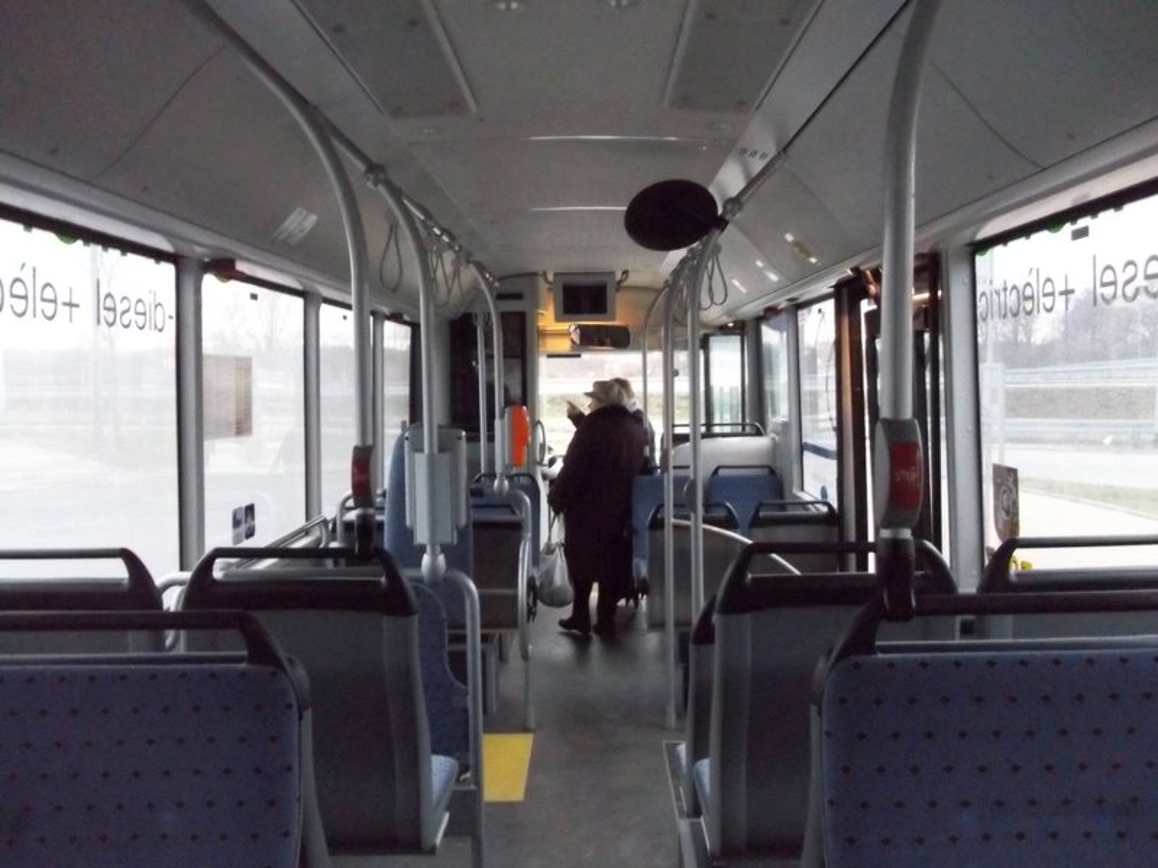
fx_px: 1070
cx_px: 579
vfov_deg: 44.2
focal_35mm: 32
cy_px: 434
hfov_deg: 56.8
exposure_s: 1/40
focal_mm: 5.7
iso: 1000
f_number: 2.9
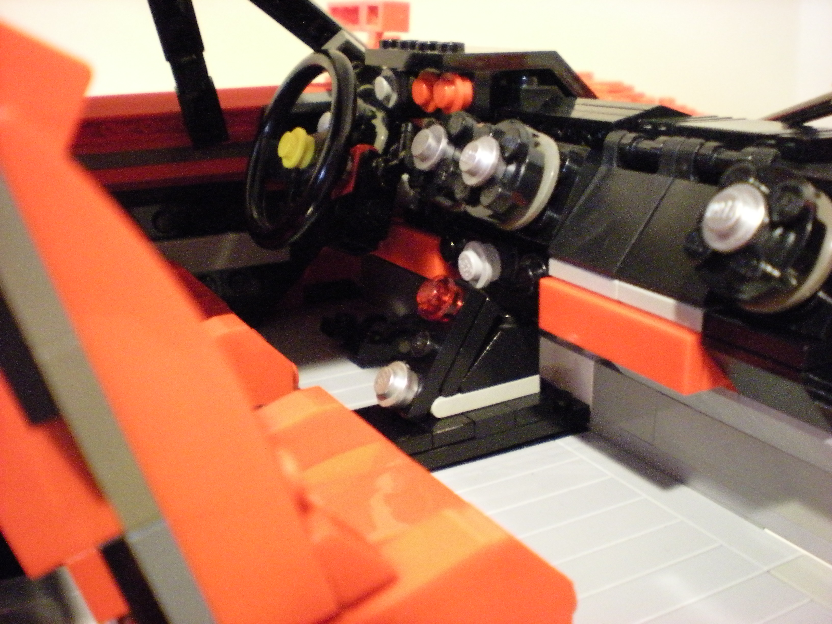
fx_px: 913
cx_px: 416
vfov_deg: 37.7
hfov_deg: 49.0
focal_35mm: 38
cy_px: 312
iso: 800
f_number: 3.1
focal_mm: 6.3
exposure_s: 1/6.6
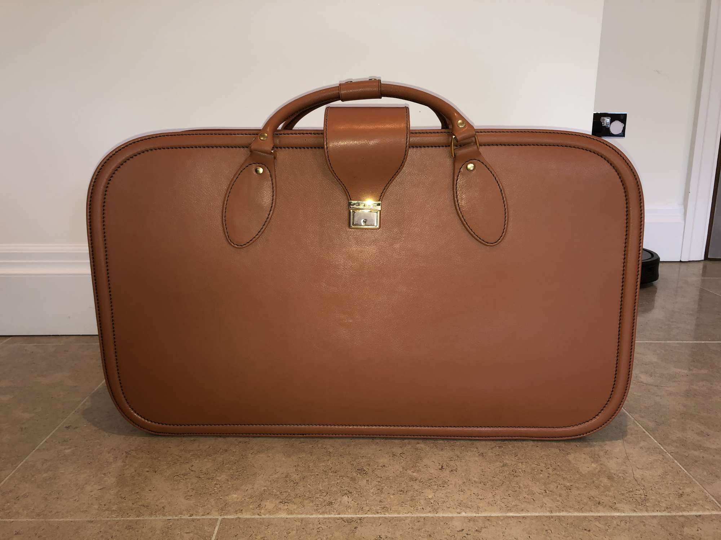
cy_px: 270
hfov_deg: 63.4
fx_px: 583
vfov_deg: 49.7
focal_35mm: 28
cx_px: 360
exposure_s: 1/20
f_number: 1.8
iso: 32
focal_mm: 3.99
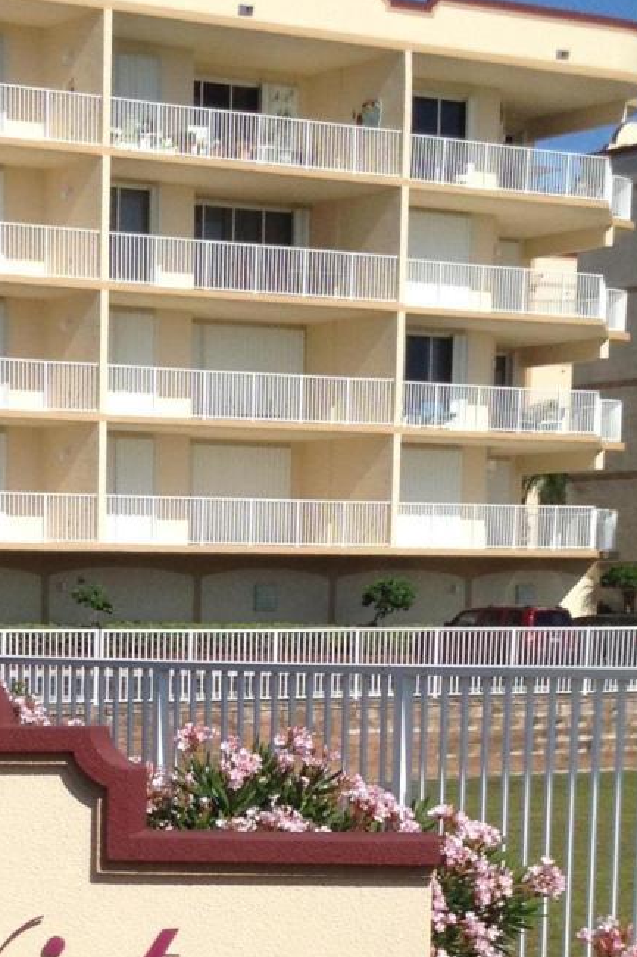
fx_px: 2974
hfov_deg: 12.2
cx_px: 88
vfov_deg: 17.6
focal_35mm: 112
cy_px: 1067
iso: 50
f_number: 2.4
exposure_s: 1/2632
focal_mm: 4.28
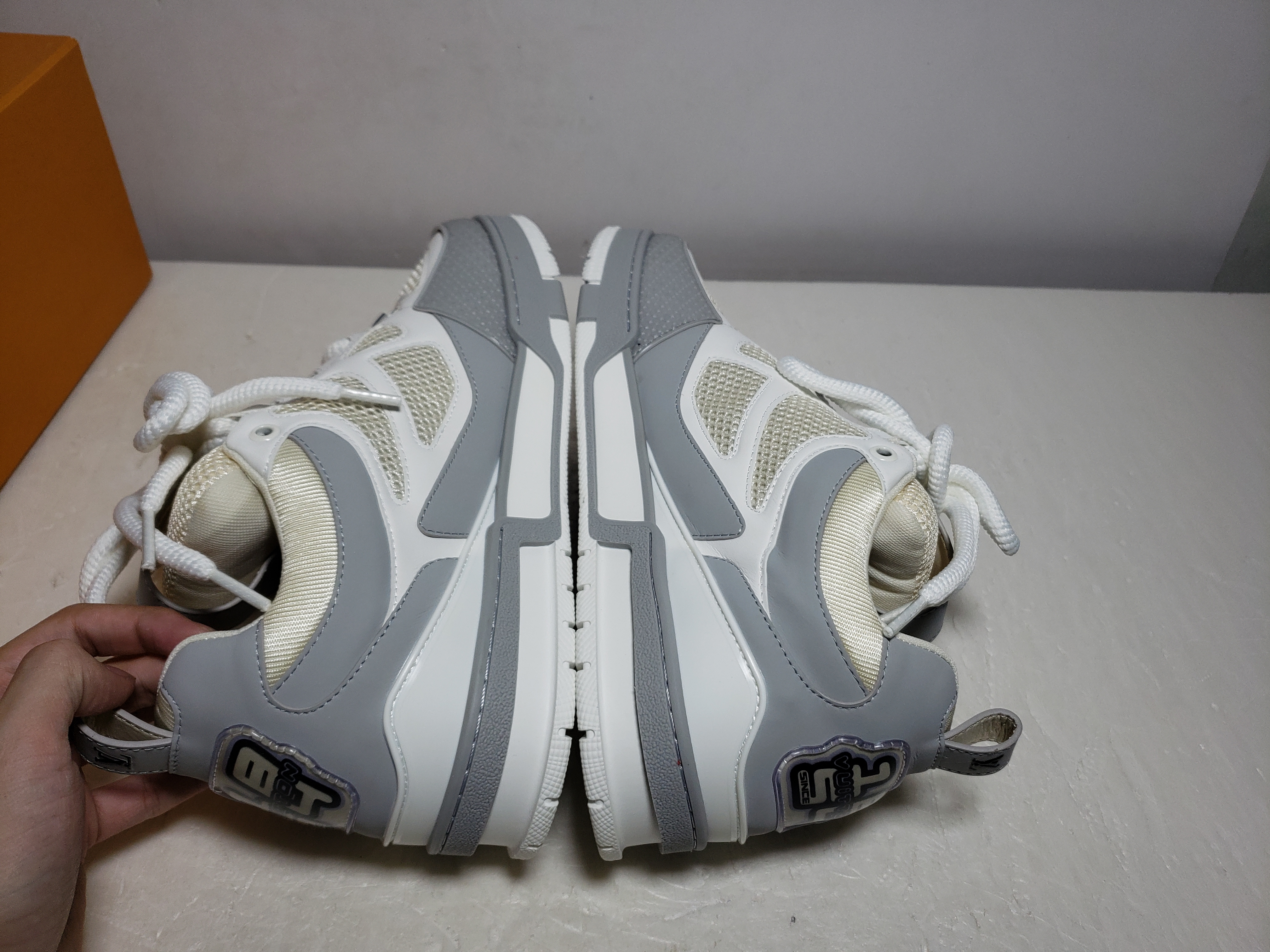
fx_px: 954
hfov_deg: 67.3
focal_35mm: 26
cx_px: 635
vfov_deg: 53.1
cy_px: 476
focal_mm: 4.3
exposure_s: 1/1055
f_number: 1.5
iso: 50
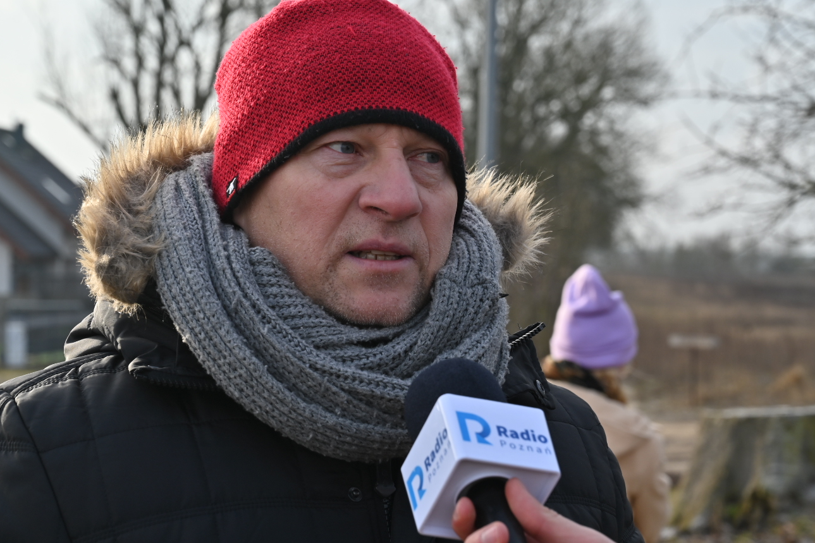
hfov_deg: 23.1
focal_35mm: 88
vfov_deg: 15.5
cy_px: 265
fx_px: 1992
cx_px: 383
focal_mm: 70
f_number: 7.1
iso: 125
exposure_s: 1/200
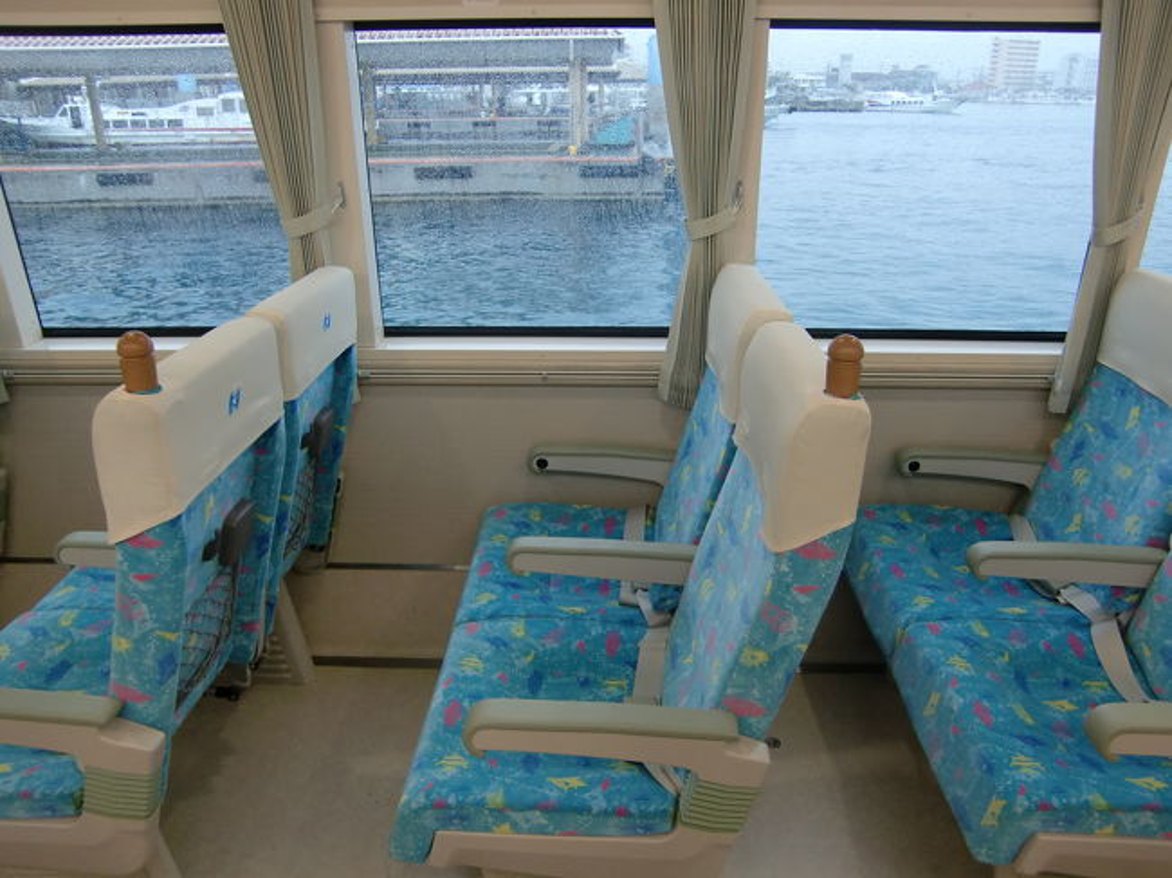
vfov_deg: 49.7
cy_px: 439
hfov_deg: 63.5
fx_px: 948
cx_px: 586
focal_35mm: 28
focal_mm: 4.9
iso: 200
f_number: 2.6
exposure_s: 1/60
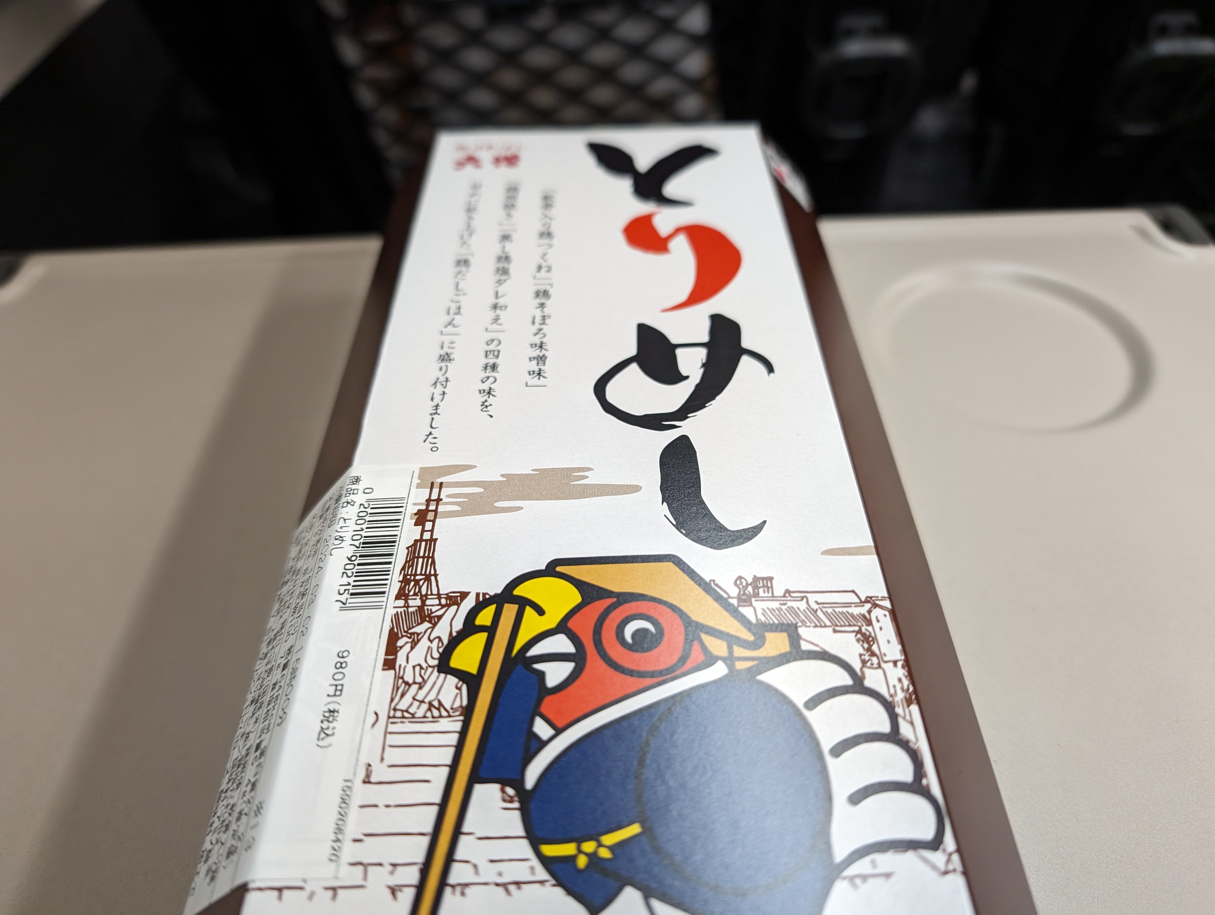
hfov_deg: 71.5
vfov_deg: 56.9
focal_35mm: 24
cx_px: 608
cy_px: 458
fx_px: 844
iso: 906
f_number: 1.68
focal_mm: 6.9
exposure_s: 1/195
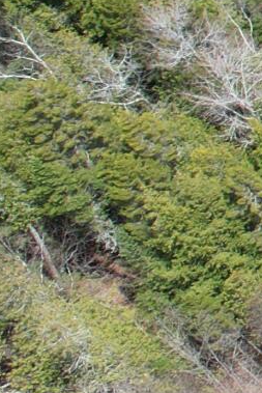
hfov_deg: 5.6
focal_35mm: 174
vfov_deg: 11.4
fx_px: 1898
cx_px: 1348
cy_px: -170
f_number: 2.8
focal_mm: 8.38
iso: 100
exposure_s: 1/1000
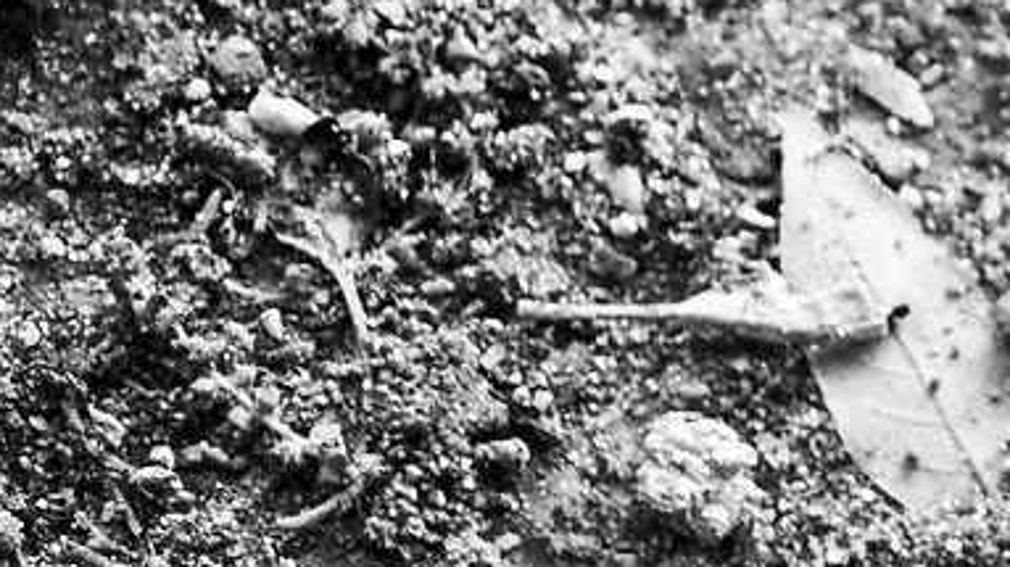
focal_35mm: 656
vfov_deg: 1.8
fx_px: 17560
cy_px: -523
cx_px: 2959
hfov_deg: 3.2
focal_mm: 100
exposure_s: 1/160
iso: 800
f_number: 3
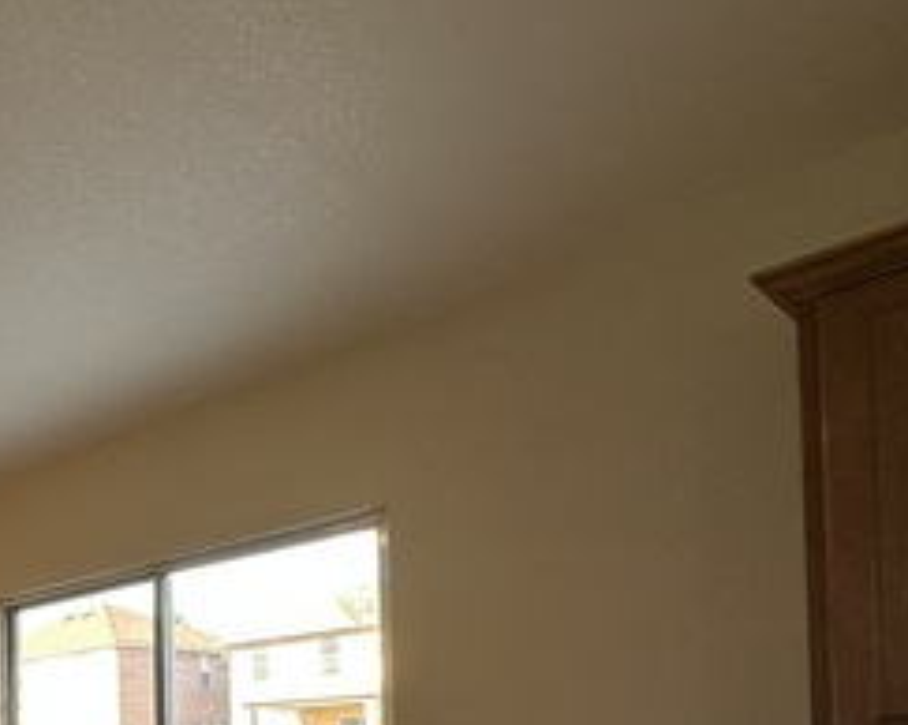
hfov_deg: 40.5
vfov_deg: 35.9
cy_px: 770
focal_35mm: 36
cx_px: -93
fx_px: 967
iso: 50
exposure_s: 1/99
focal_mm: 2.22
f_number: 2.2
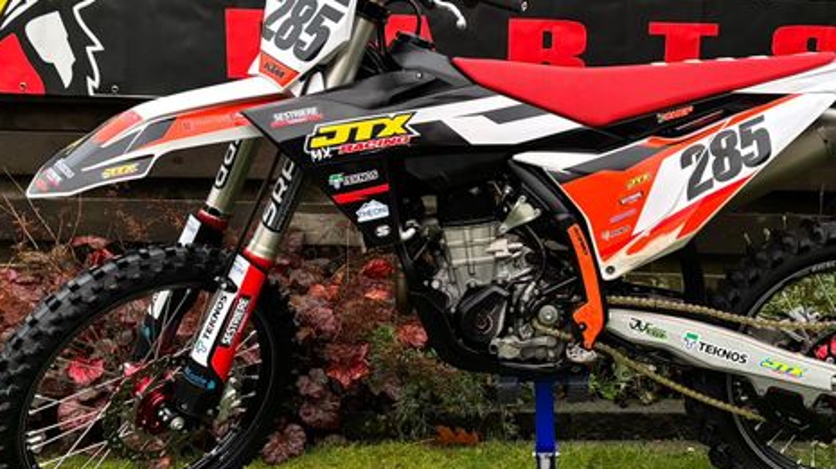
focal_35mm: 39
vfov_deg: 30.4
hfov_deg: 51.4
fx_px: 864
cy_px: 226
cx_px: 493
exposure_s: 1/44
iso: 500
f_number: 1.6
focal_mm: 5.96
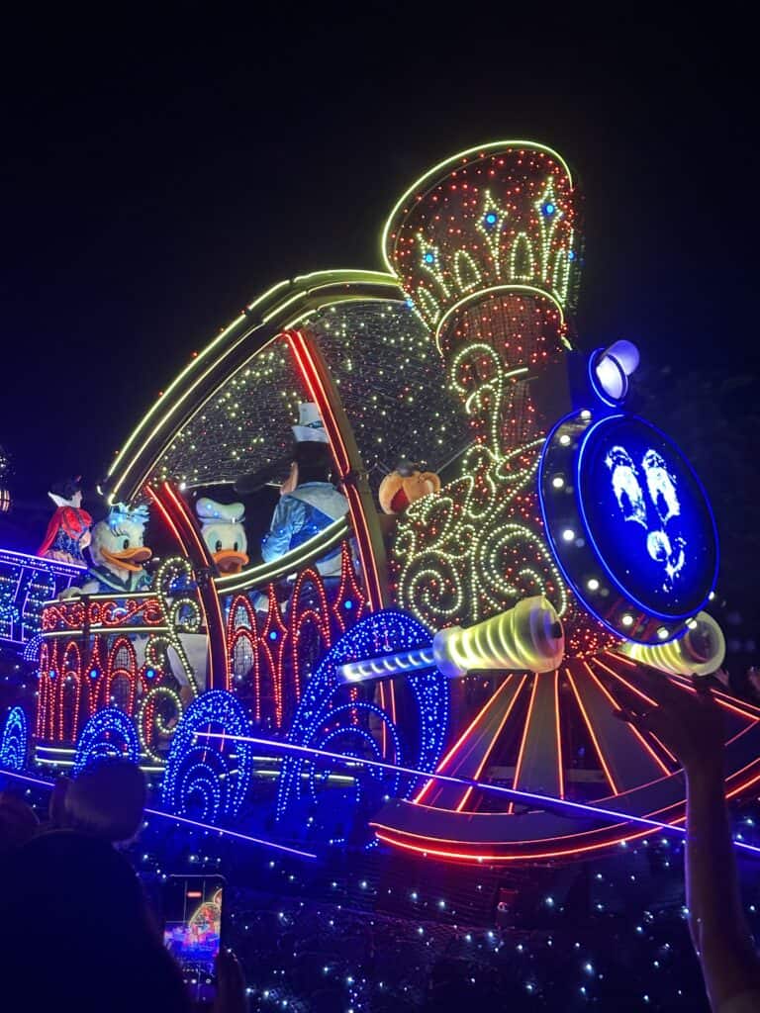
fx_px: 1405
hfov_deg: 30.3
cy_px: 506
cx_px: 380
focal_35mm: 48
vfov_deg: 39.7
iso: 200
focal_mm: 6.86
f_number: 1.78
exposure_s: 1/40
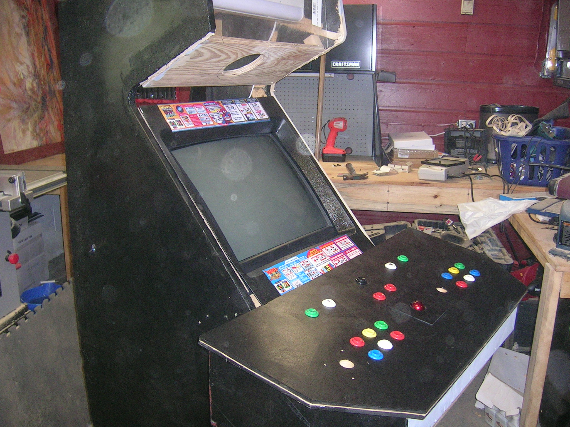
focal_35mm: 35
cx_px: 285
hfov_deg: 52.6
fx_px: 576
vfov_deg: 40.7
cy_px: 214
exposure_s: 1/60.1
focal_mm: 5.4
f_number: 2.8
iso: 162
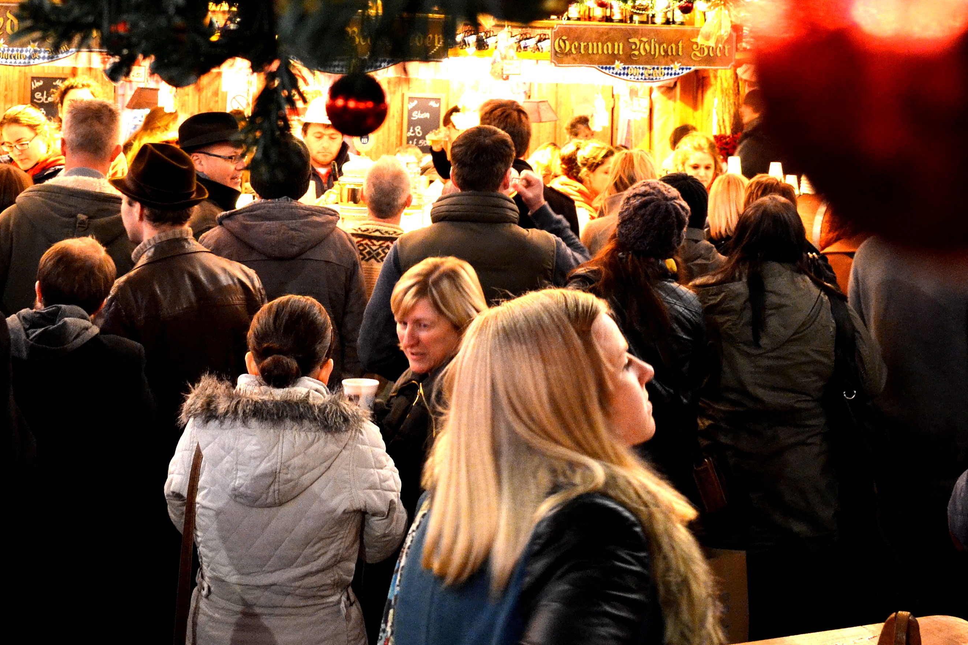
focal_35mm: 47
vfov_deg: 28.0
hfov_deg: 41.9
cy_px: 113
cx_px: 442
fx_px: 1264
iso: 1250
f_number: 3.5
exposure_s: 1/15
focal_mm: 18
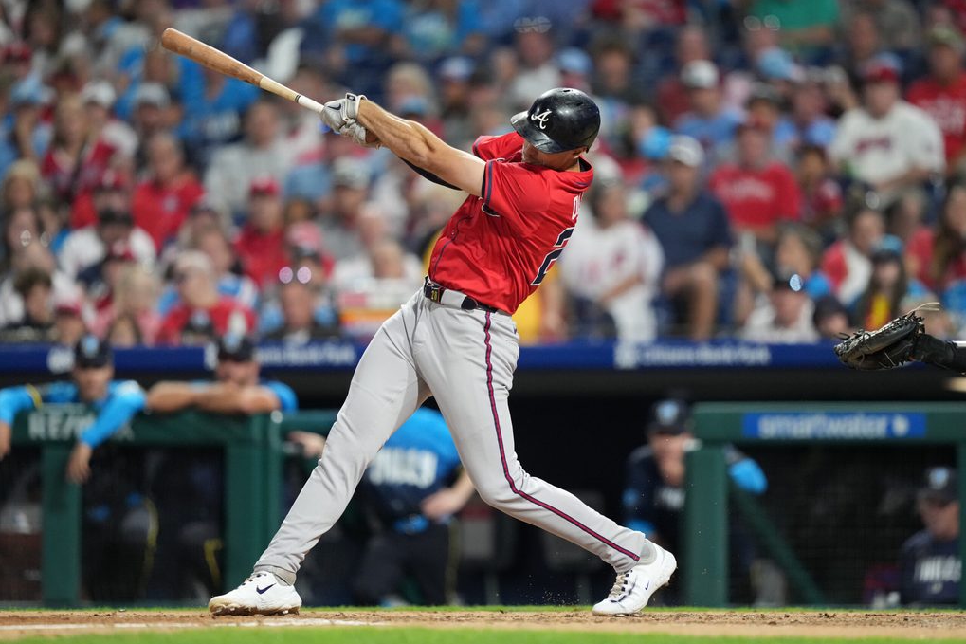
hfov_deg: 5.1
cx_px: 482
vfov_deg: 3.4
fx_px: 10785
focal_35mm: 402
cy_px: 322
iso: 3200
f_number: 2.8
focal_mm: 400
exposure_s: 1/2000
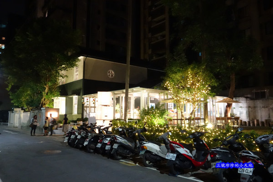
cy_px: 91
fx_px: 220
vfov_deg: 45.0
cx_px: 136
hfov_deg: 63.7
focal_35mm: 29
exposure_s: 1/4
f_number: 9
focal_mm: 10.77
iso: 2500
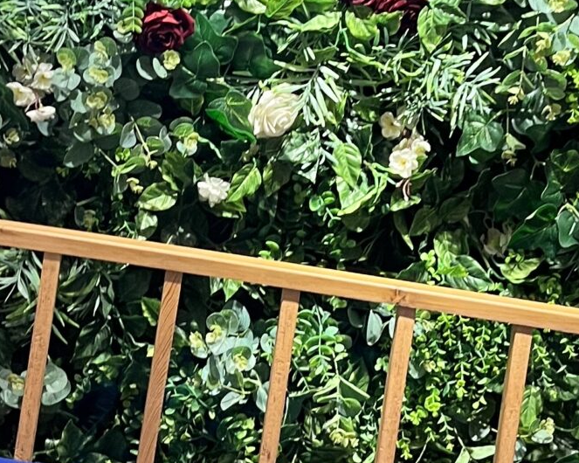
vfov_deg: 15.6
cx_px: 248
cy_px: 79
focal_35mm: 98
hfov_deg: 19.6
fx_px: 1679
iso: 125
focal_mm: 5.1
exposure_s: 1/50
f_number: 1.6
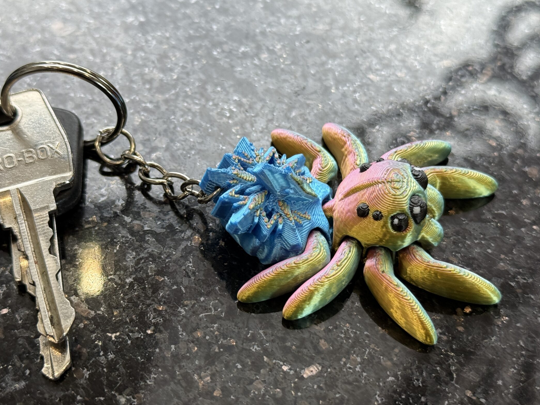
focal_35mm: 59
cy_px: 202
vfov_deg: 24.8
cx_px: 256
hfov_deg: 32.7
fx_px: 920
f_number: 1.78
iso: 80
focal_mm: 6.76
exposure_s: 1/121
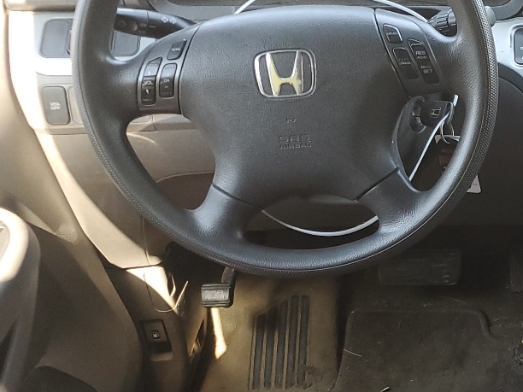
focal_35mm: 68
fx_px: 1027
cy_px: 291
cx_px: 646
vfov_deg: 21.4
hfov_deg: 25.3
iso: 77
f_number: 1.5
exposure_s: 1/120
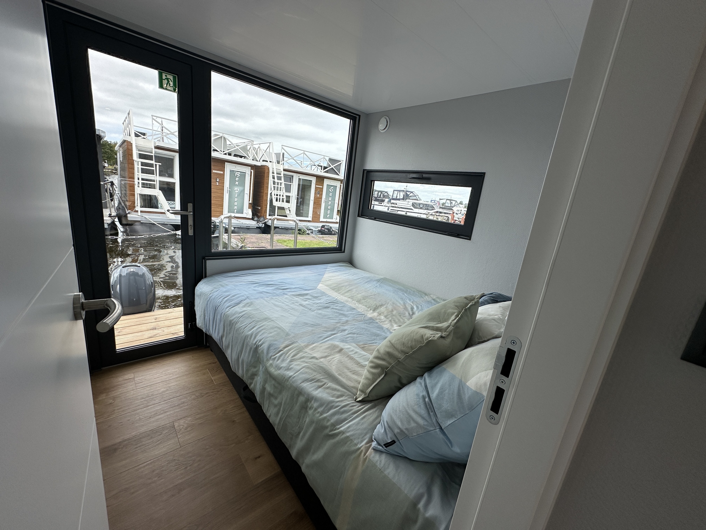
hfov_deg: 102.1
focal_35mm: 14
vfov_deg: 85.7
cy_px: 265
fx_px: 286
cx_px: 353
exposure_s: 1/963
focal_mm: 2.22
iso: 50
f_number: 2.2
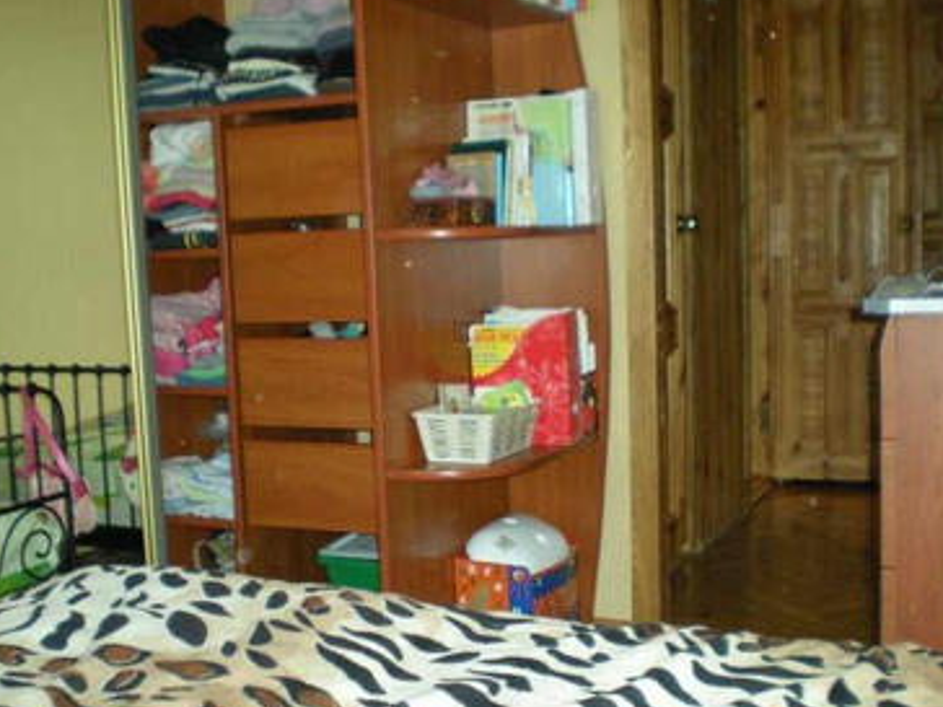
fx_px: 1280
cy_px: 417
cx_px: 474
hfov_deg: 40.4
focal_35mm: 47
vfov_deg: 30.8
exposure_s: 1/60
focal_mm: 6.3
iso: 310
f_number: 3.1
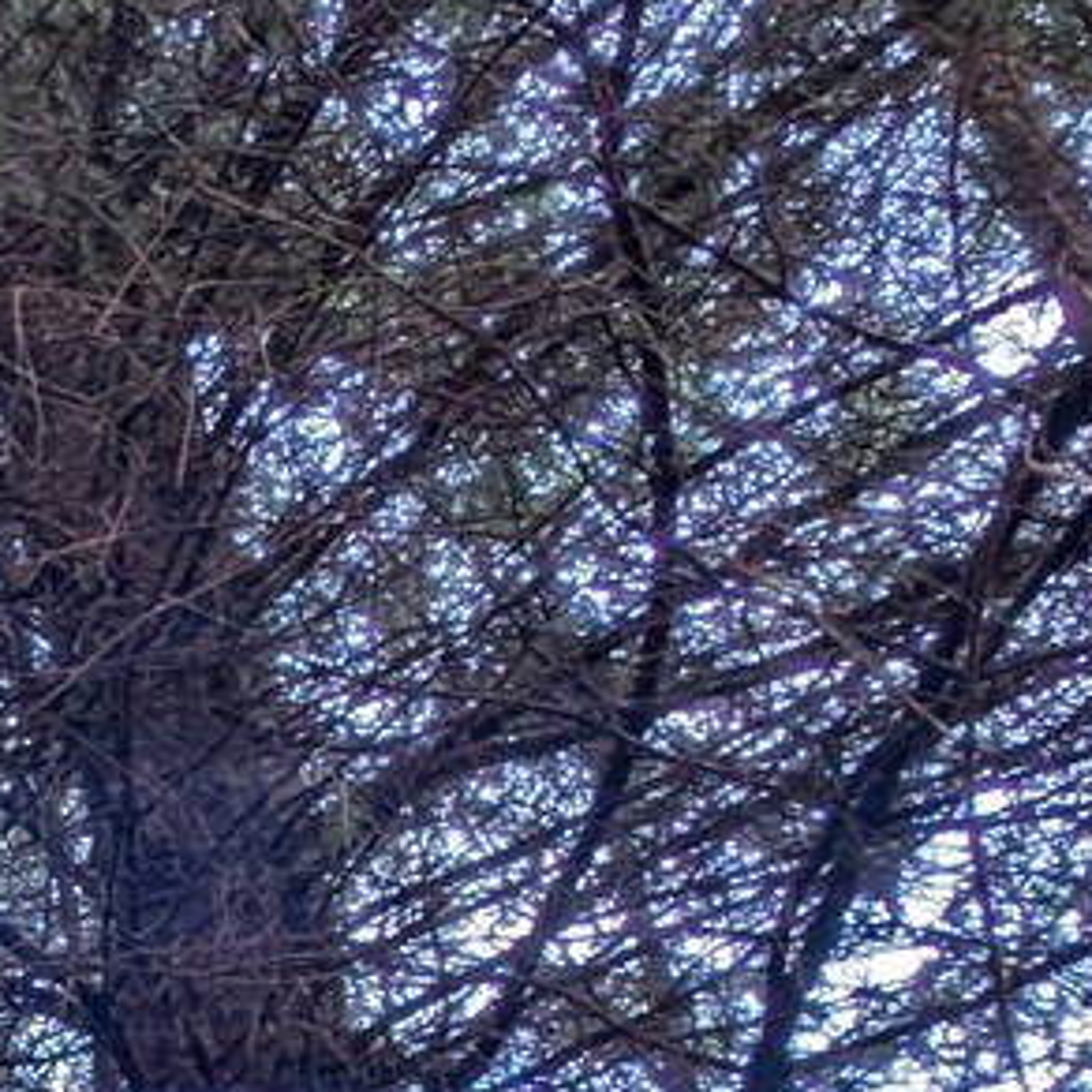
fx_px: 2070
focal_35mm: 58
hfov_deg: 20.1
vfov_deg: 23.0
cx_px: -935
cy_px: 1700
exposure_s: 1/31.9
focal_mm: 2.23
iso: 120
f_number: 1.95
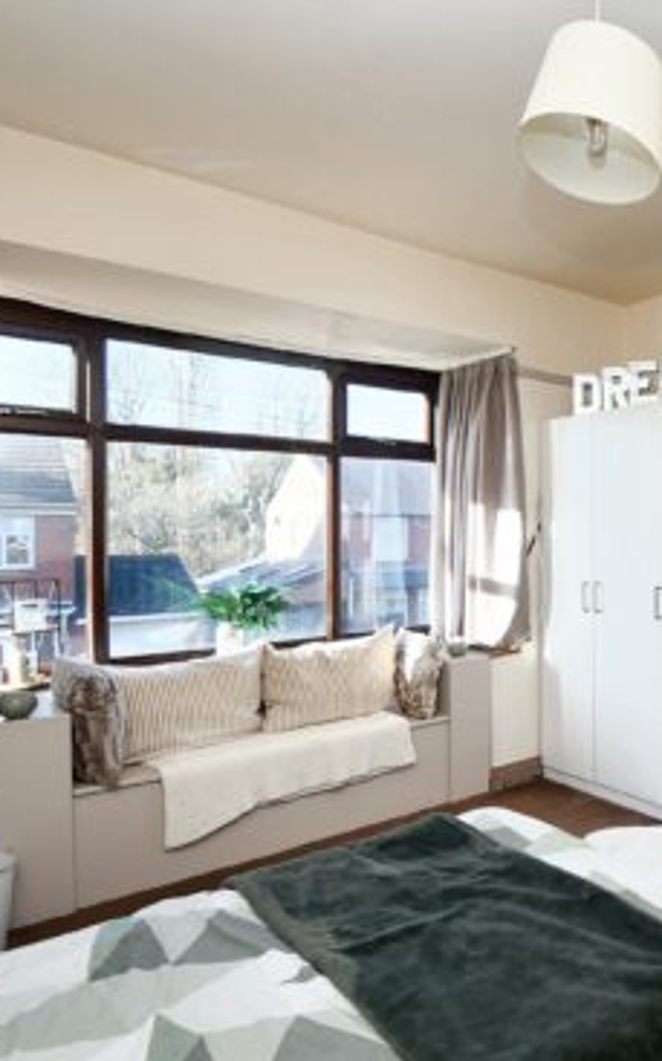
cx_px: 697
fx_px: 694
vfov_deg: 74.8
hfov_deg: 42.3
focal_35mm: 24
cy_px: 533
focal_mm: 10
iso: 100
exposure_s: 1/60
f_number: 4.5
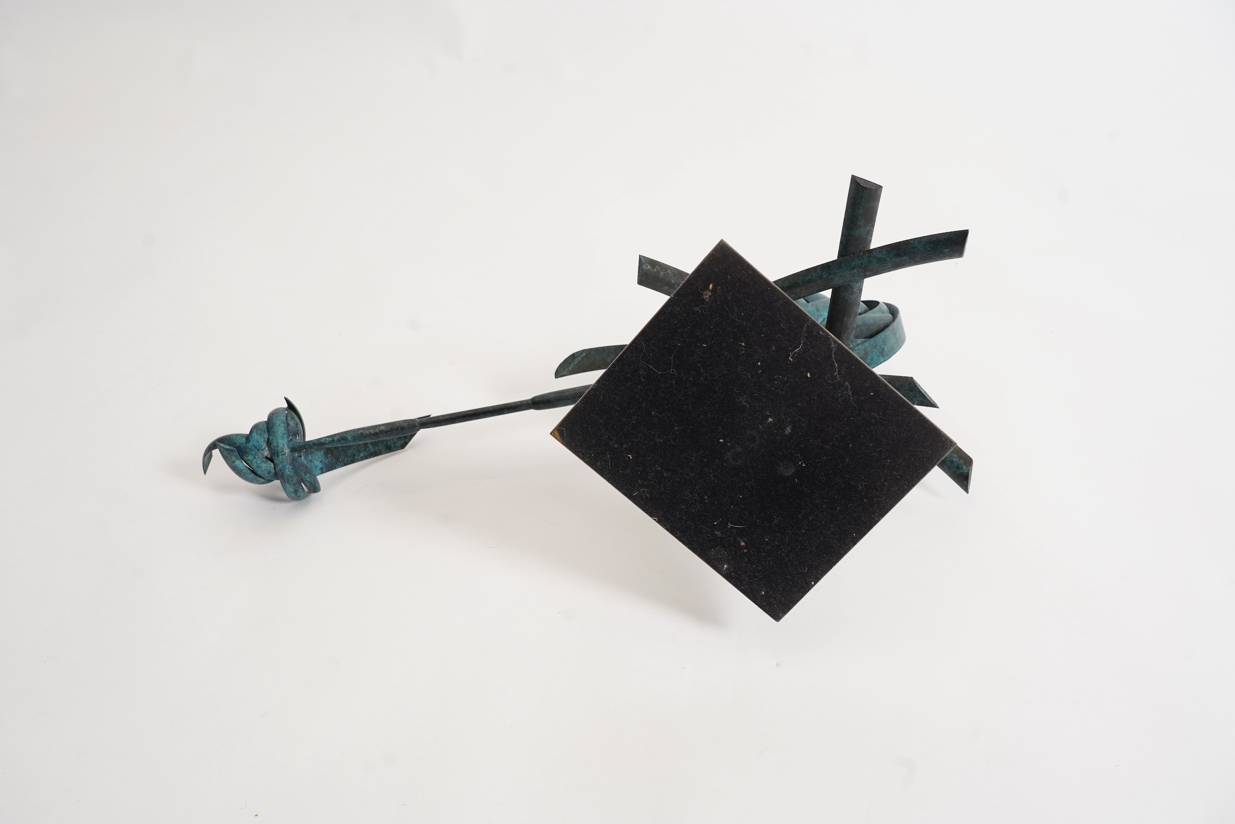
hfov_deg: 57.2
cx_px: 618
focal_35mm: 33
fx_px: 1132
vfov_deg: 40.0
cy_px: 412
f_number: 9
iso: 640
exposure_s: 1/125
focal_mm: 33
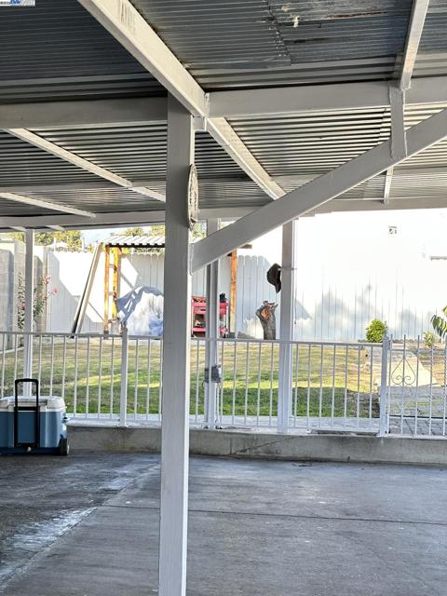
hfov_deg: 19.1
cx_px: 224
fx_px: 1326
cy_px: 298
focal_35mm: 77
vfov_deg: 25.3
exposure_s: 1/99
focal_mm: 9
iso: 50
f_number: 2.8
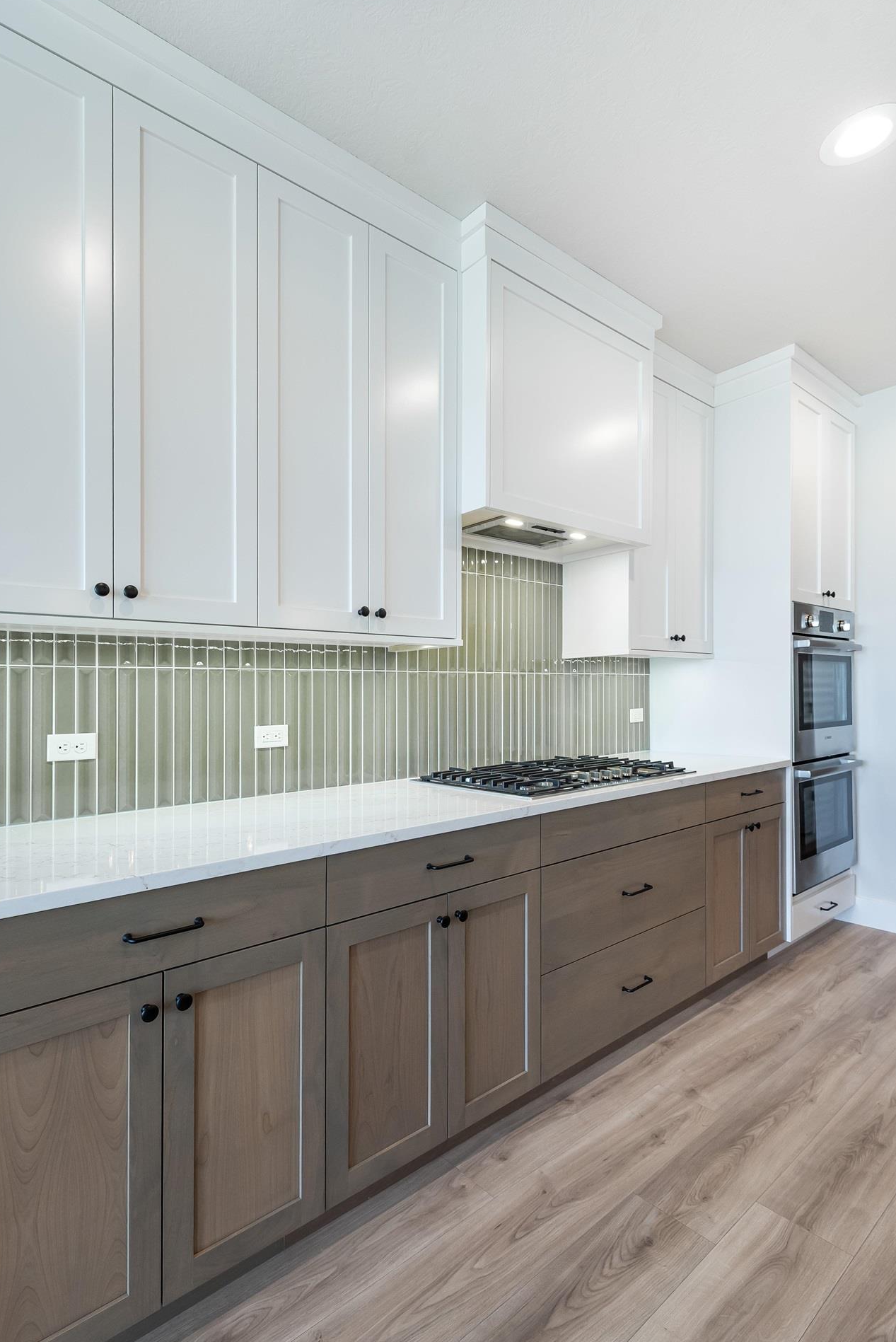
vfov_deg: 93.0
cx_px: 398
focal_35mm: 17
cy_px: 736
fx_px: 634
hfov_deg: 70.3
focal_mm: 14
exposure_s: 1/80
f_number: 4.5
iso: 800
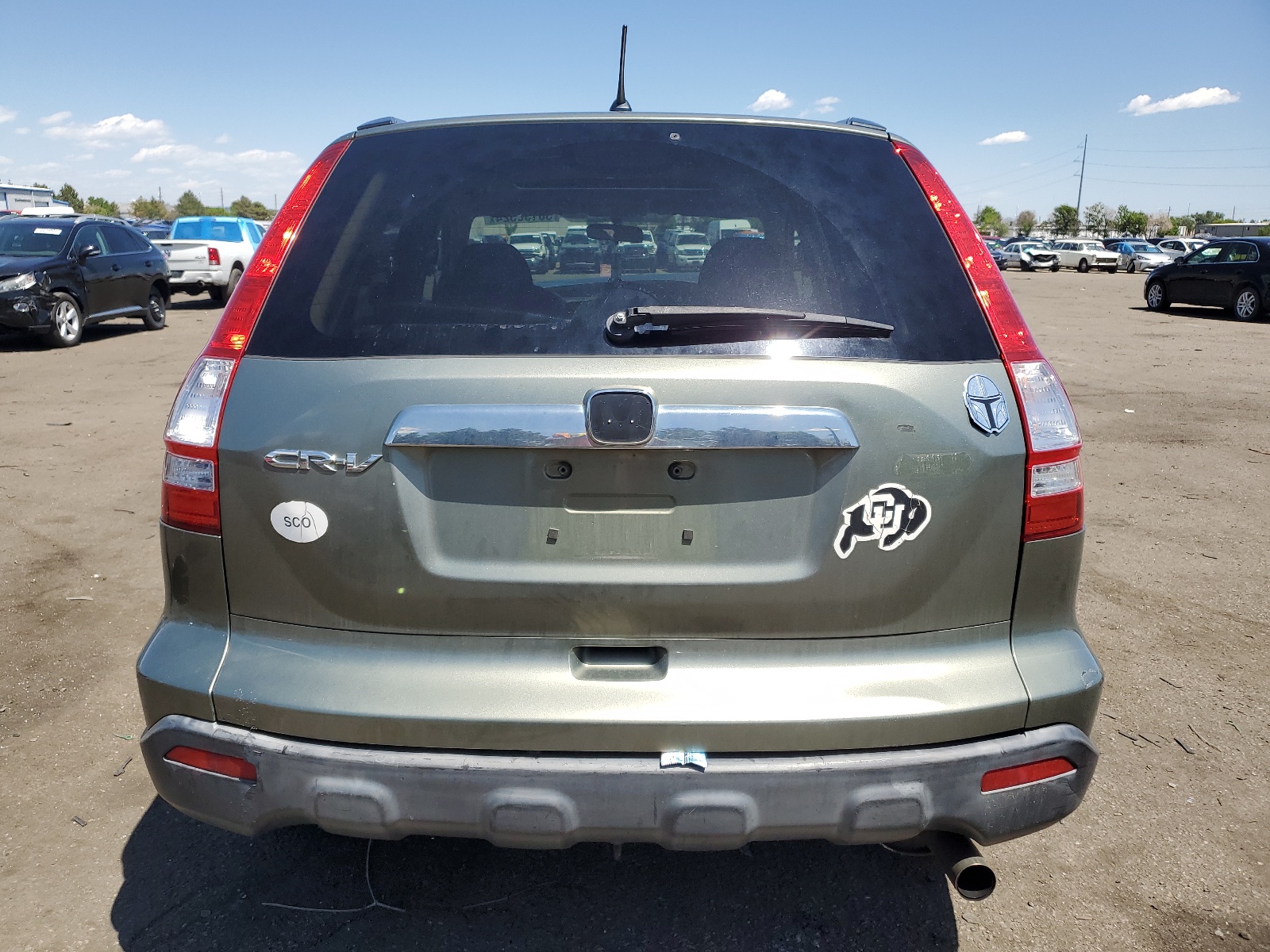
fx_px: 954
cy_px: 476
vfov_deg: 53.1
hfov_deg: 67.3
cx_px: 635
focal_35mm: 26
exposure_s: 1/2500
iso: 50
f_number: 1.5
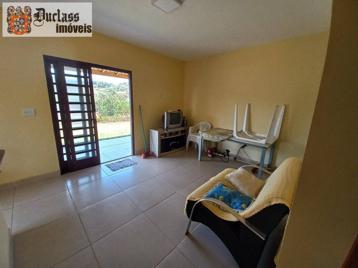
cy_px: 134
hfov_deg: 106.2
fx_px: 134
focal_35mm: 13
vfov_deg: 89.9
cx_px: 179
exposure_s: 1/100
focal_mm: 1.42
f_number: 2.2
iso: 80
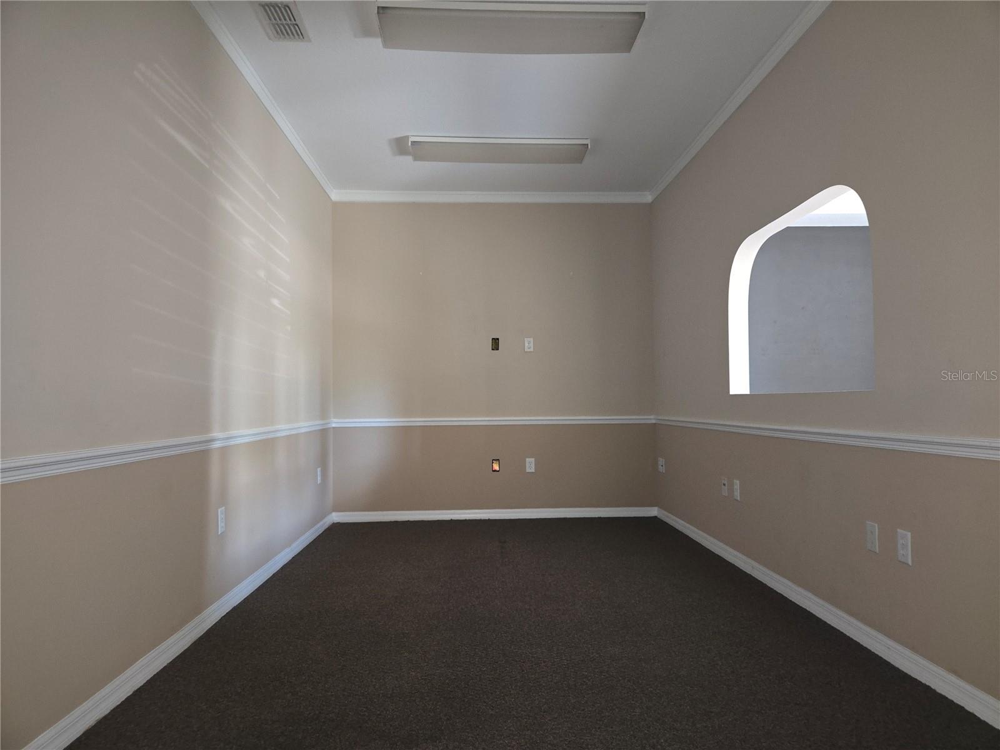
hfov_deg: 73.9
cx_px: 500
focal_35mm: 23
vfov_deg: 58.9
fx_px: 664
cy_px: 375
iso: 160
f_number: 1.8
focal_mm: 5.4
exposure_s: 1/12
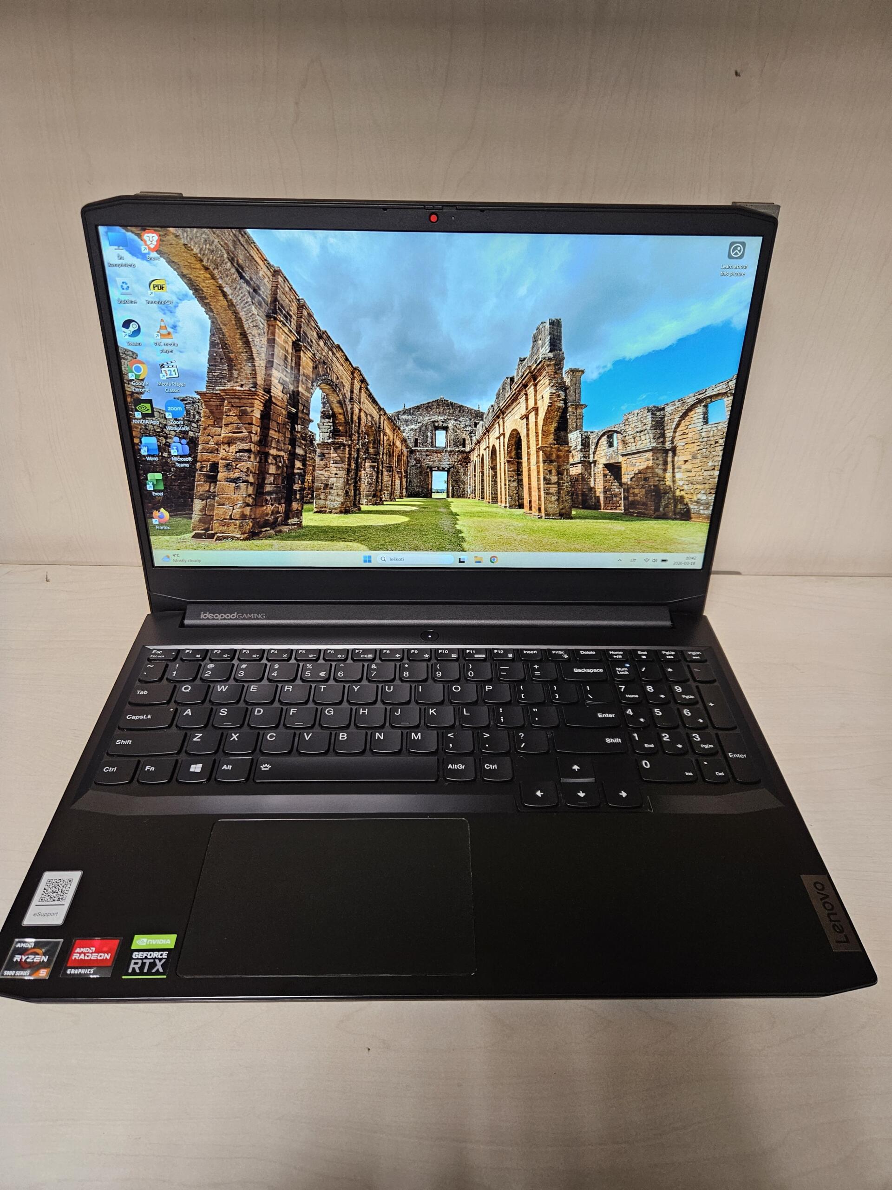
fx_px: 790
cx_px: 446
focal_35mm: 23
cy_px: 595
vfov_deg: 73.9
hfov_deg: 58.9
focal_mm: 5.4
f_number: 1.8
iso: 250
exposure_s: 1/100
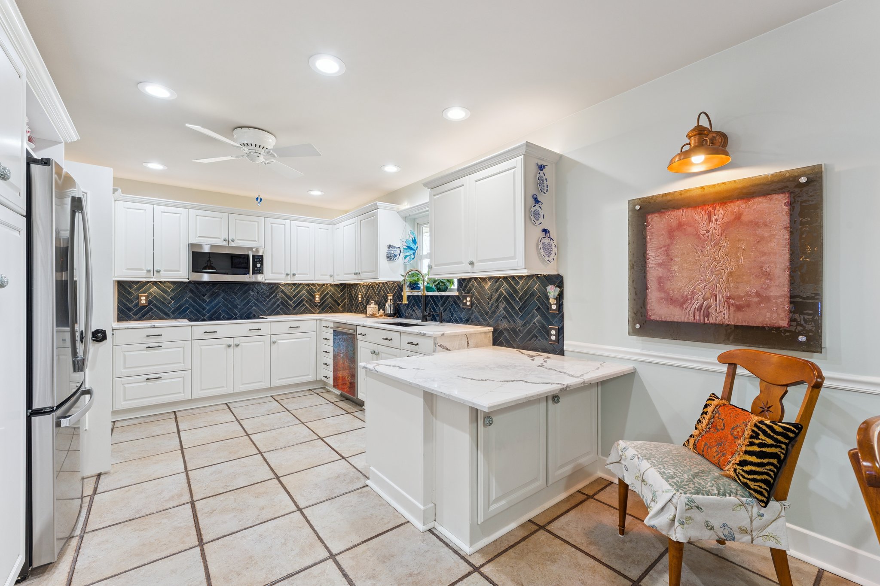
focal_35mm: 15
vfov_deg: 76.6
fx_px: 371
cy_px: 293
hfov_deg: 99.7
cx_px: 440
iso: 200
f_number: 10
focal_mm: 15.2
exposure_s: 1/20
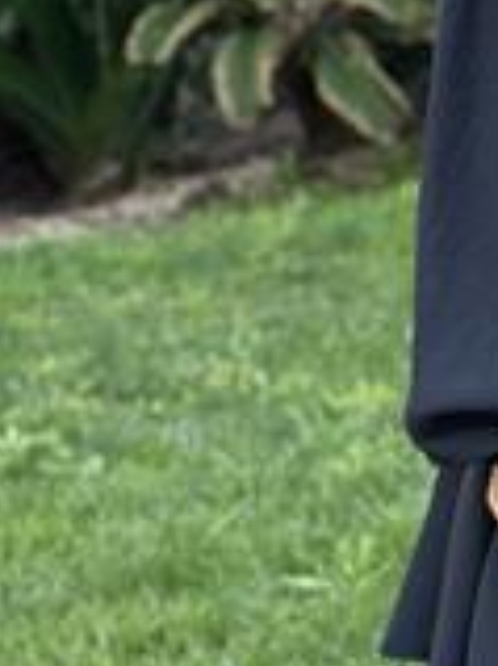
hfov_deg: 9.4
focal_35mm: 153
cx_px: 783
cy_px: -29
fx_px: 2939
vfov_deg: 12.7
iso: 125
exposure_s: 1/135
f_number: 1.78
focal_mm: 6.86
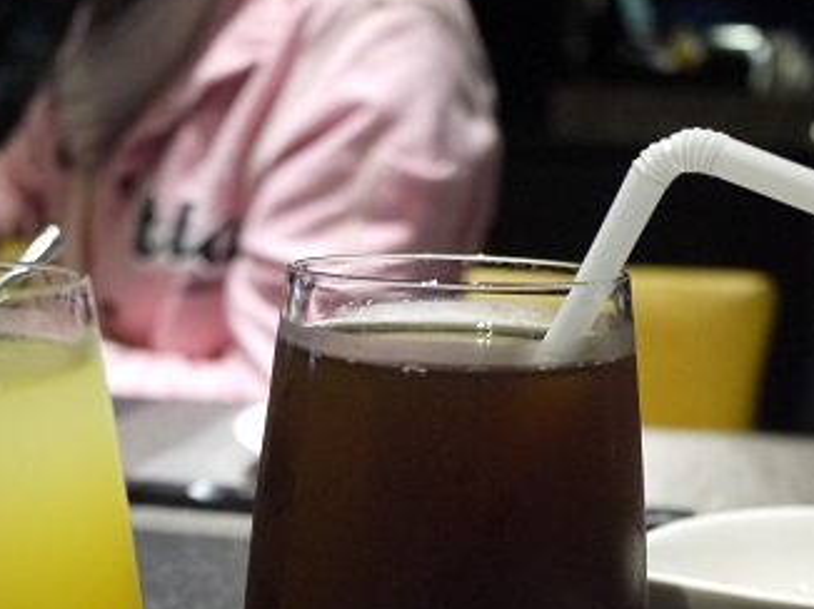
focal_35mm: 55
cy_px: 562
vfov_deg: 25.6
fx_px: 1292
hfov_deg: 35.0
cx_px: 392
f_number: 2.5
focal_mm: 14
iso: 800
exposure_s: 1/50
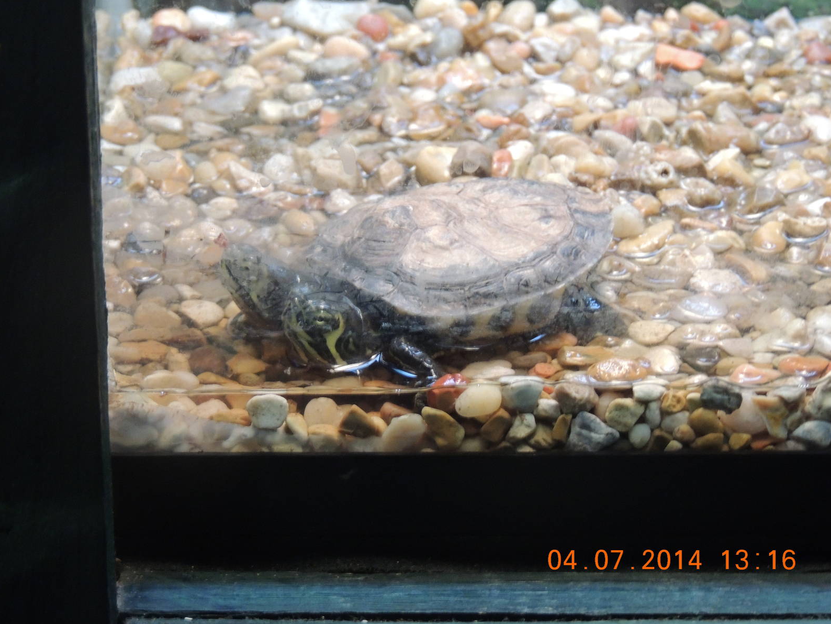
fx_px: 3265
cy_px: 312
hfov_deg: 14.5
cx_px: 416
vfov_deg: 10.9
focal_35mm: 136
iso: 800
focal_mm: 24
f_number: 4.3
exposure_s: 1/13
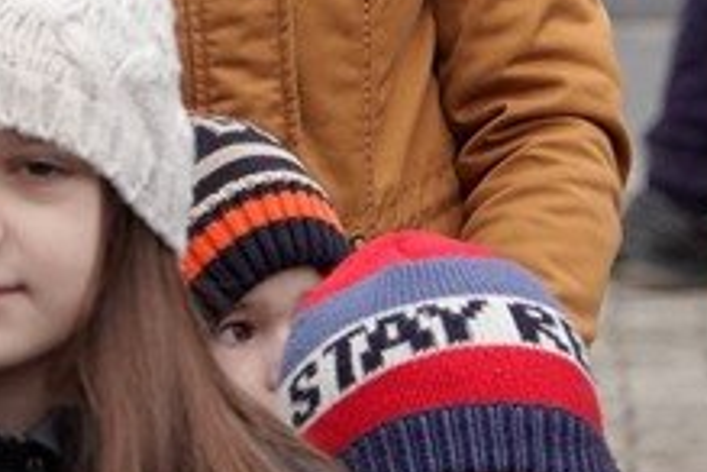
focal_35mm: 1154
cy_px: 70
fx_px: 22662
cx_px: -26
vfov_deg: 1.2
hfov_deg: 1.8
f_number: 4
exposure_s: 1/250
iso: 200
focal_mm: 90.45
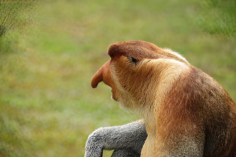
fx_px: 1966
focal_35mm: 300
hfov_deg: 6.9
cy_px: 78
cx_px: 118
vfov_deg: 4.6
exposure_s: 1/320
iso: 1250
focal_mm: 300
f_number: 8
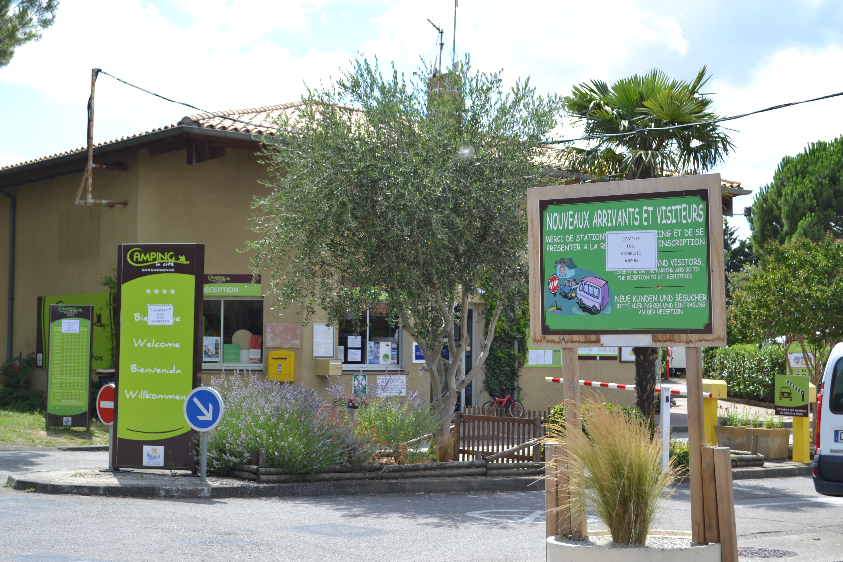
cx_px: 422
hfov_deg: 33.4
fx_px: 1405
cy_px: 281
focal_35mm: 60
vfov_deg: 22.6
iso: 100
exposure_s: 1/200
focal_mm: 40
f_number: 7.1
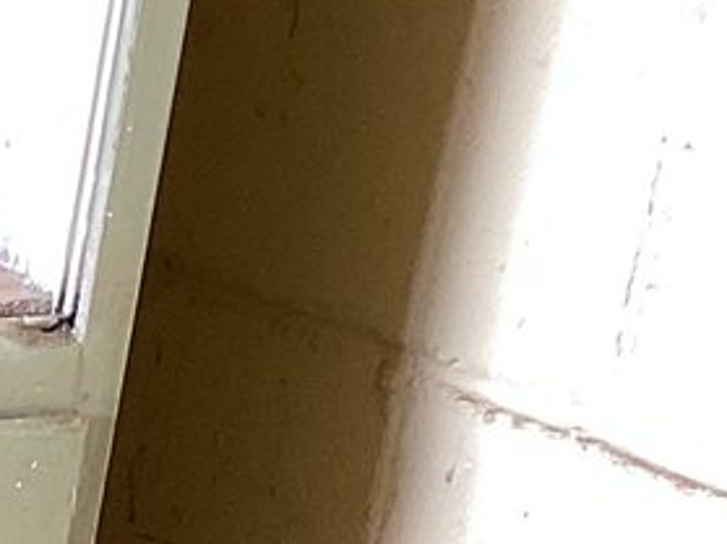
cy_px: 1230
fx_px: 3527
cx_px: -1023
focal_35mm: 168
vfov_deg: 8.2
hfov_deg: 10.2
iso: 64
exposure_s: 1/60
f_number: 2.4
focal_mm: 3.3
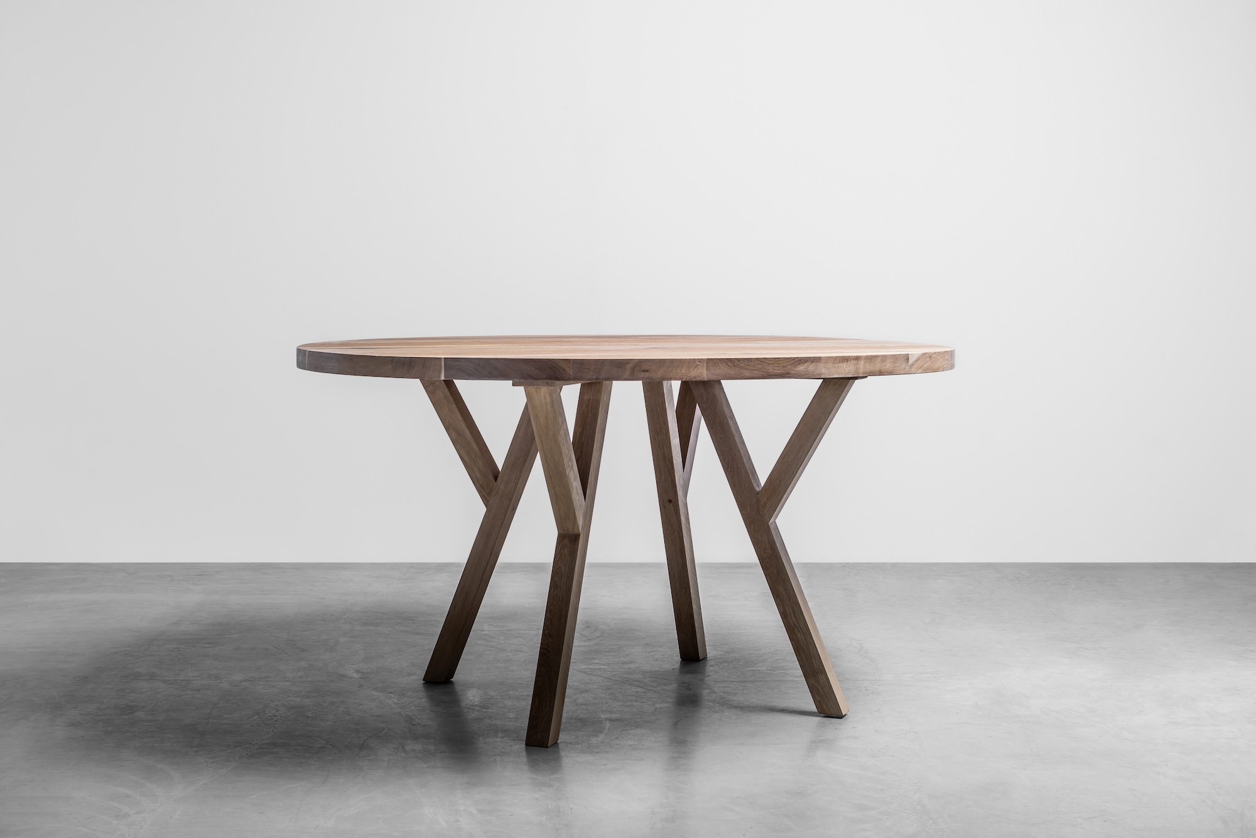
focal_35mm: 56
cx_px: 628
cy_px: 419
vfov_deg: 24.2
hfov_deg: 35.6
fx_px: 1954
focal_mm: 56
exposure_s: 1/160
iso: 100
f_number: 8
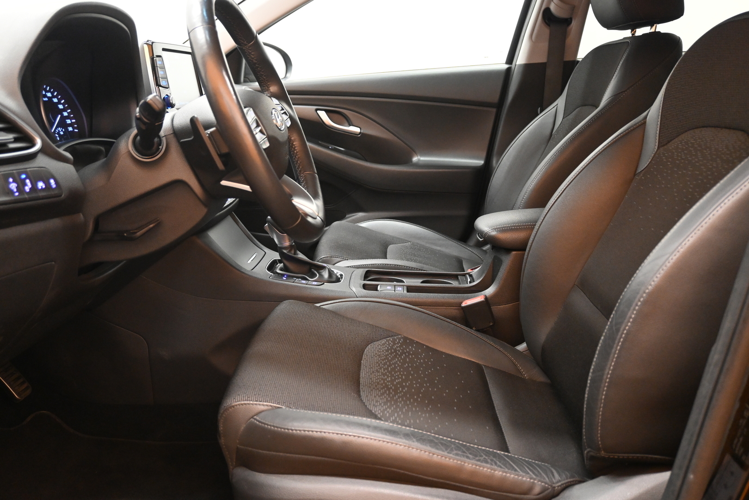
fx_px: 640
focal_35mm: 31
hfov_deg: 60.7
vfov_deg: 42.6
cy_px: 250
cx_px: 374
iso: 2500
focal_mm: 20.5
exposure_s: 1/30
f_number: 3.8
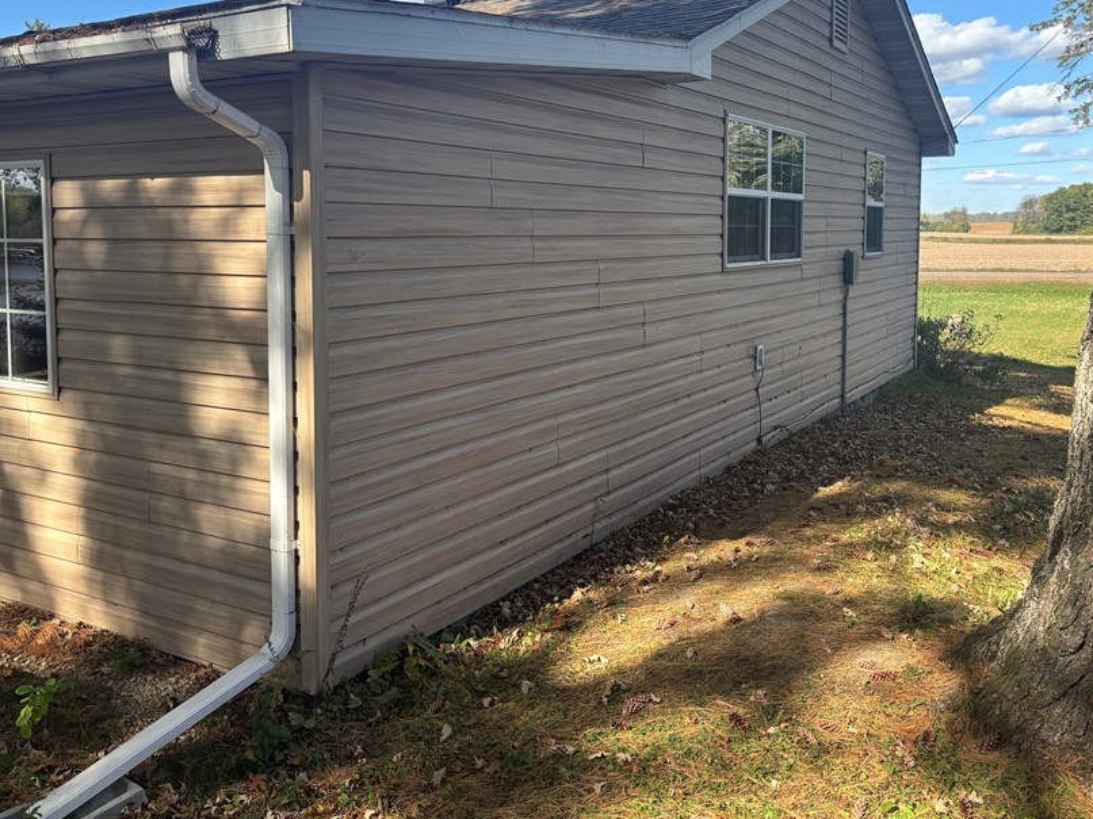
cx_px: 498
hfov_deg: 55.3
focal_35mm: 33
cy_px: 310
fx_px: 1042
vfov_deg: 42.6
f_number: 1.6
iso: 50
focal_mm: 5.96
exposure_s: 1/1178
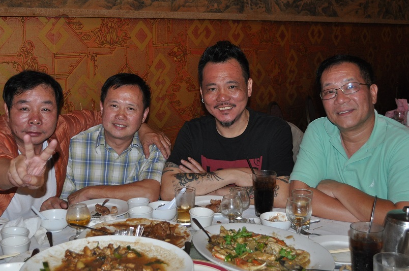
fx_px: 545
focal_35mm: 48
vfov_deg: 28.0
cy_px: 111
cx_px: 187
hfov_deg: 41.1
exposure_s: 1/60
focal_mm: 24
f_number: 4
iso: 800
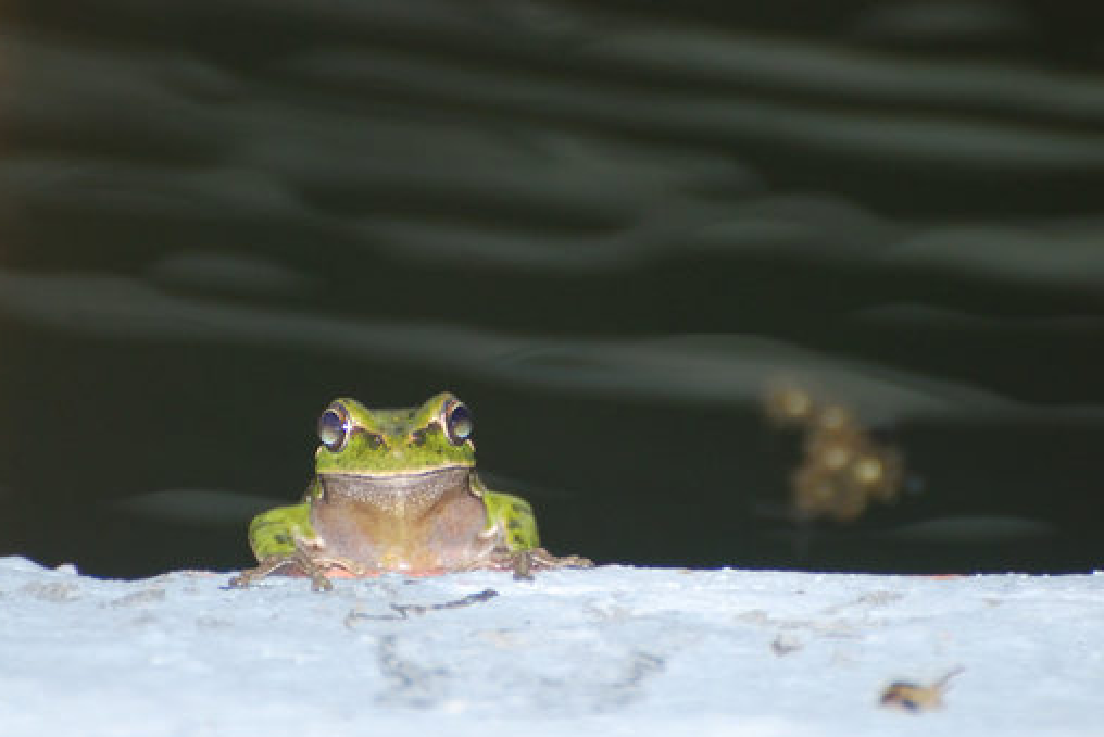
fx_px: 16318
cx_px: 574
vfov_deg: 2.6
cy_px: 401
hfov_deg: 3.9
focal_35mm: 532
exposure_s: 1/200
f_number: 5.6
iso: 500
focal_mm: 300
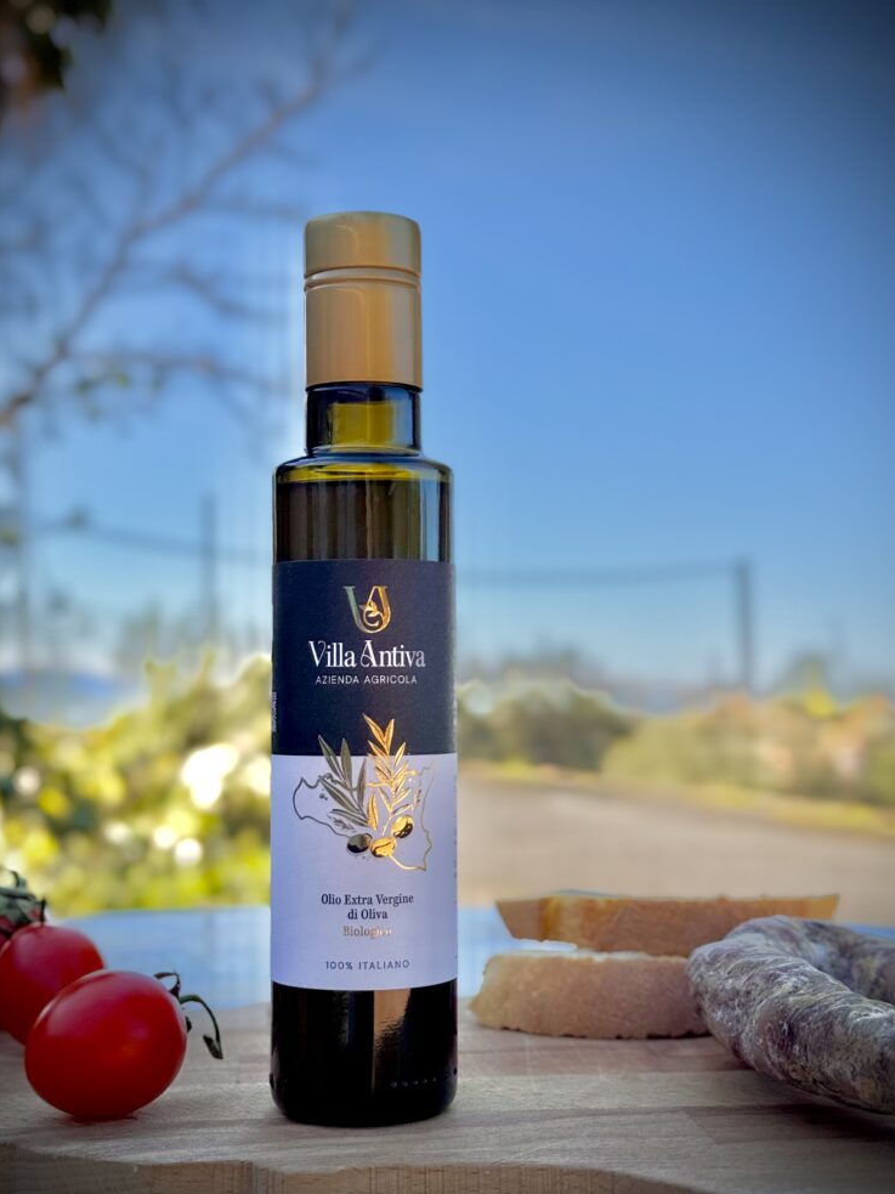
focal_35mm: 50
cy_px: 604
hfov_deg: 29.1
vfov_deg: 38.2
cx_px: 443
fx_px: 1724
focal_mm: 6.76
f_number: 1.78
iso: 64
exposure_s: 1/4310
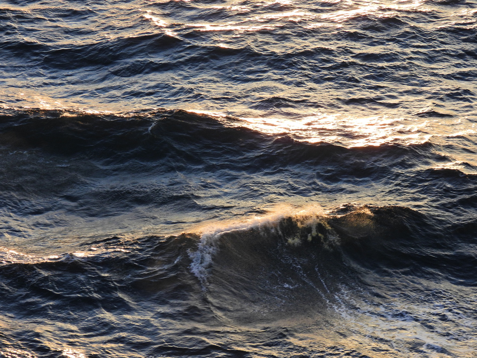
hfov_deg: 15.8
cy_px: 179
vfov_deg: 11.9
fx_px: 1722
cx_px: 238
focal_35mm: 125
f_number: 4
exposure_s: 1/200
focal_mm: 22.3
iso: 100
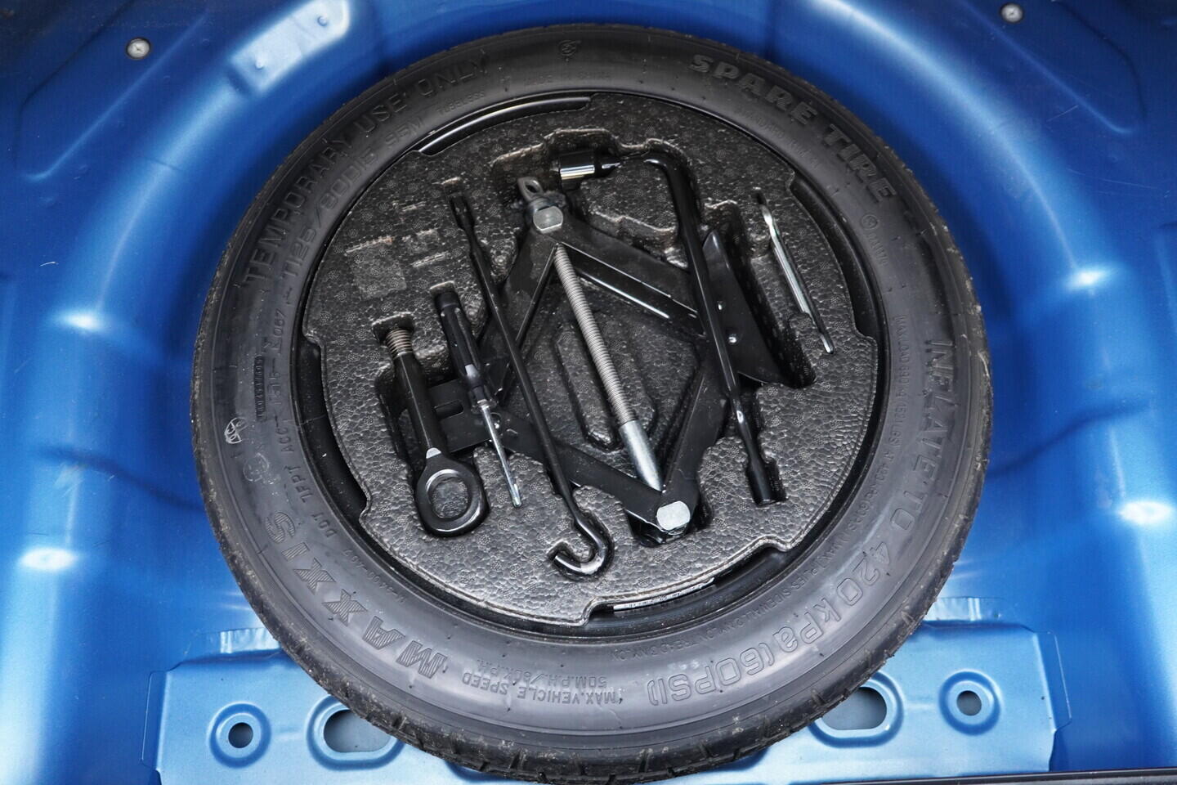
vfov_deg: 36.9
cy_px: 392
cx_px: 588
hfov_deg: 53.1
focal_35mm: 36
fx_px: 1177
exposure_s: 1/40
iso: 1000
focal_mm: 24
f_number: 2.8
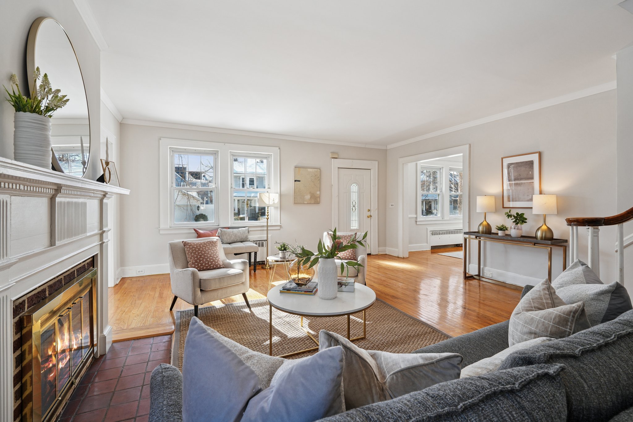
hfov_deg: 96.7
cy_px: 211
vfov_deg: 73.7
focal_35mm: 16
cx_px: 316
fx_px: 281
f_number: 8
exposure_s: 1/60
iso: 400
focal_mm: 16
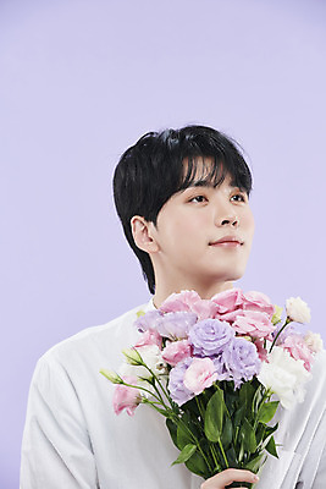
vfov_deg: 14.1
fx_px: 1968
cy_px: 244
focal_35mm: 145
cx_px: 163
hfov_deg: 9.5
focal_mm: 145
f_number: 8
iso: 31
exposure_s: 1/125
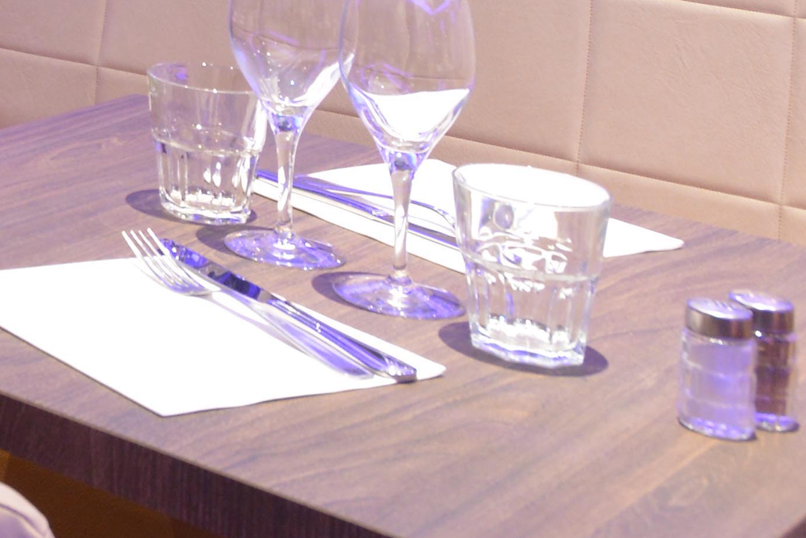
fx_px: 2038
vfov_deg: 13.1
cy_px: -523
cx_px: -770
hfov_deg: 17.0
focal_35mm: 91
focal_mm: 17
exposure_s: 1/2
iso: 1000
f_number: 8
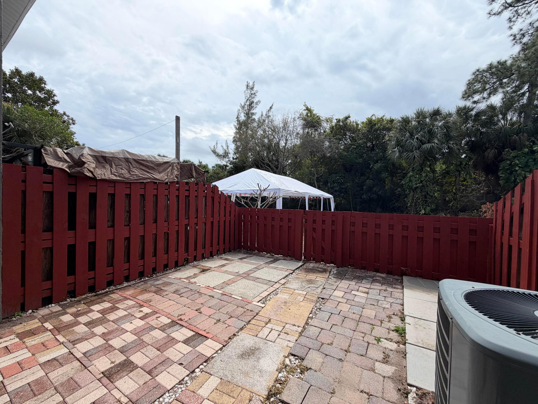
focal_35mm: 14
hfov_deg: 102.1
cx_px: 269
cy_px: 202
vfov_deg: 85.7
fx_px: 218
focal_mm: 2.22
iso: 20
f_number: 2.2
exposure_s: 1/901
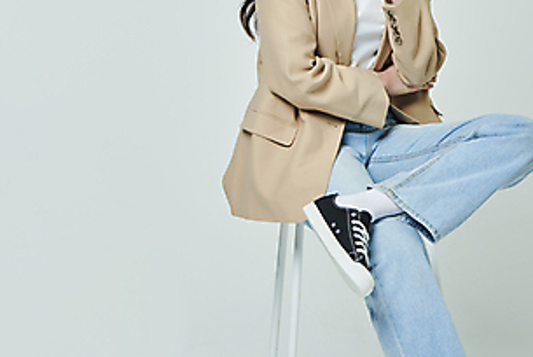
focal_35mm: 114
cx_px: 173
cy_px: 10
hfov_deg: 17.9
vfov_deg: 11.9
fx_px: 1689
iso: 100
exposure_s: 1/125
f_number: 11
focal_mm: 58
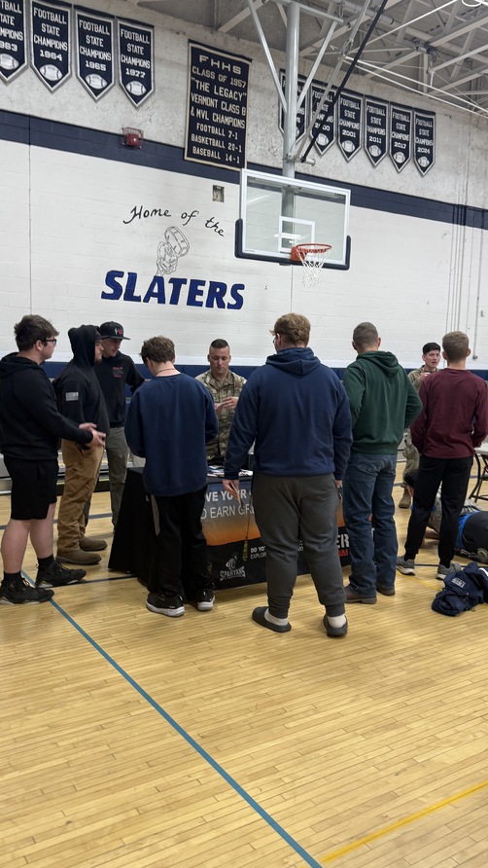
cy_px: 421
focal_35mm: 30
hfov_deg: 38.9
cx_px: 264
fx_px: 690
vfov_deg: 64.3
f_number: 1.78
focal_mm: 6.76
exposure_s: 1/60
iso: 125
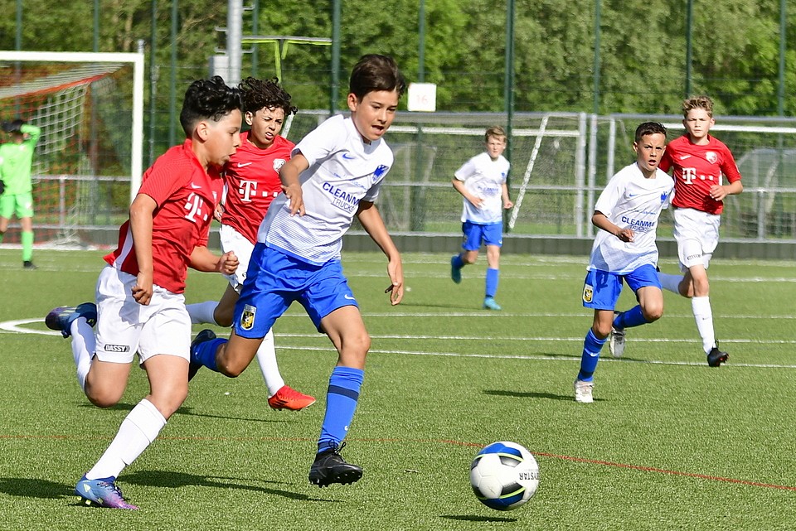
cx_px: 398
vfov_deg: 6.1
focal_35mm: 224
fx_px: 4955
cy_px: 266
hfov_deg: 9.2
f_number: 3.5
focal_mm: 112
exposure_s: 1/1250
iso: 100
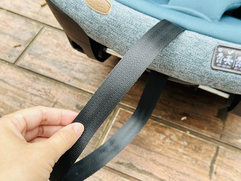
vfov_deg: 30.3
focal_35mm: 48
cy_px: 90
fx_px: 334
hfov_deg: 39.7
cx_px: 120
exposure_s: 1/173
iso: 64
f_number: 1.78
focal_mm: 6.86
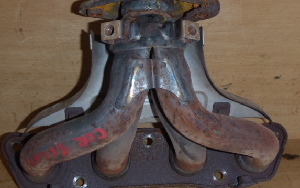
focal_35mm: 45
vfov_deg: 28.6
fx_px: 368
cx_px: 148
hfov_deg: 44.4
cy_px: 85
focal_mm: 6.83
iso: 100
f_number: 4.6
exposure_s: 1/40
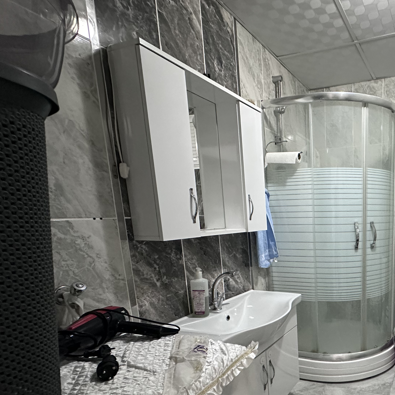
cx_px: 336
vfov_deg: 65.1
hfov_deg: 59.8
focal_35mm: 23
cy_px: 270
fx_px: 297
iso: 800
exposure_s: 1/50
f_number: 2.2
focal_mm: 2.22
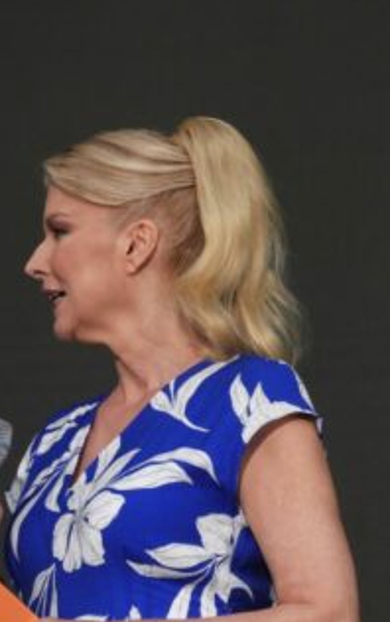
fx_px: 7626
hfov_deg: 2.9
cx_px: 331
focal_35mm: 449
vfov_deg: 4.7
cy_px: 364
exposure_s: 1/200
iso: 800
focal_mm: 121
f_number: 5.6
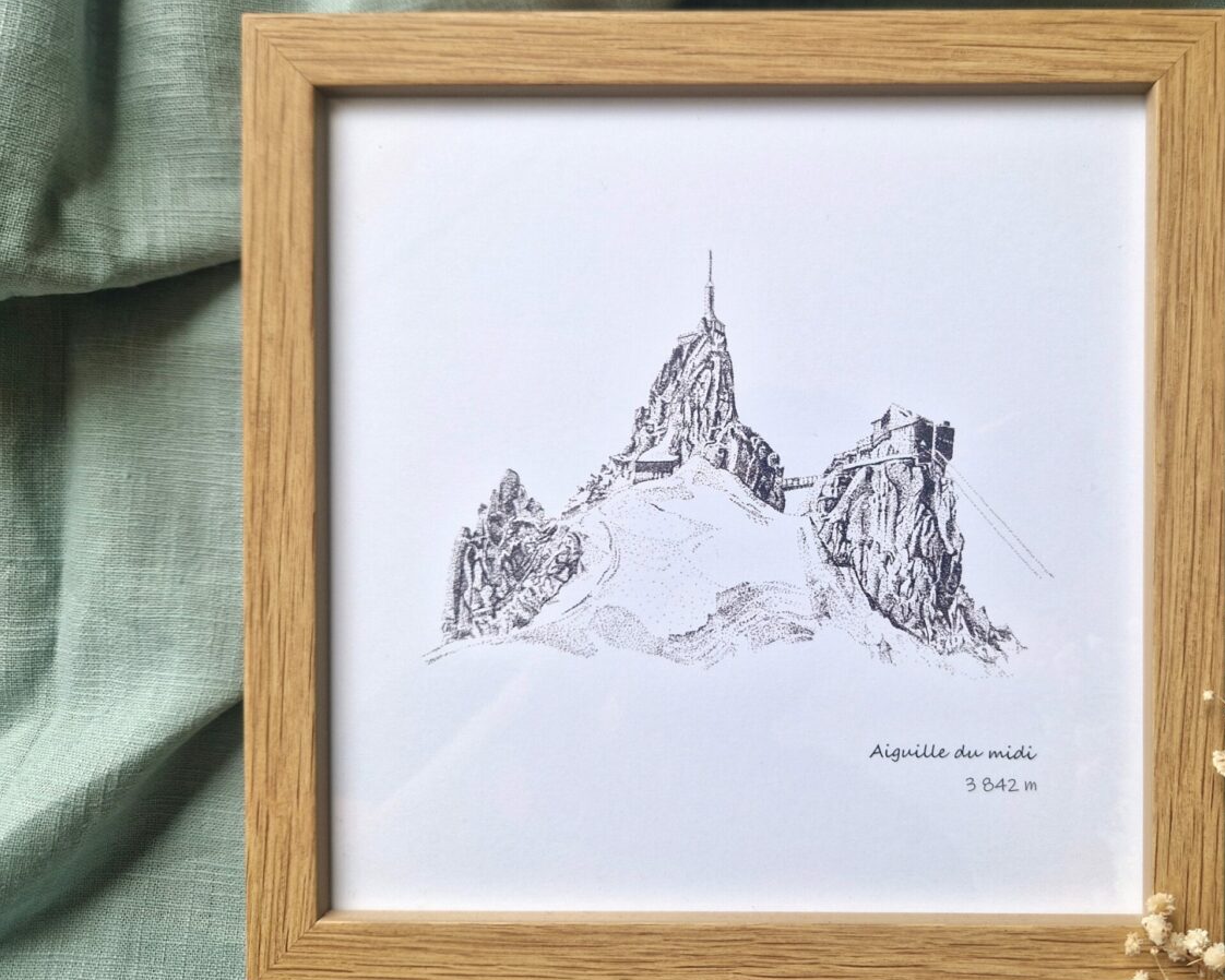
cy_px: 487
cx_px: 783
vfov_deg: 48.5
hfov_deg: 57.9
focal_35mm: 30
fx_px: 1088
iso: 50
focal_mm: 5.4
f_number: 1.8
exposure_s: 1/1429
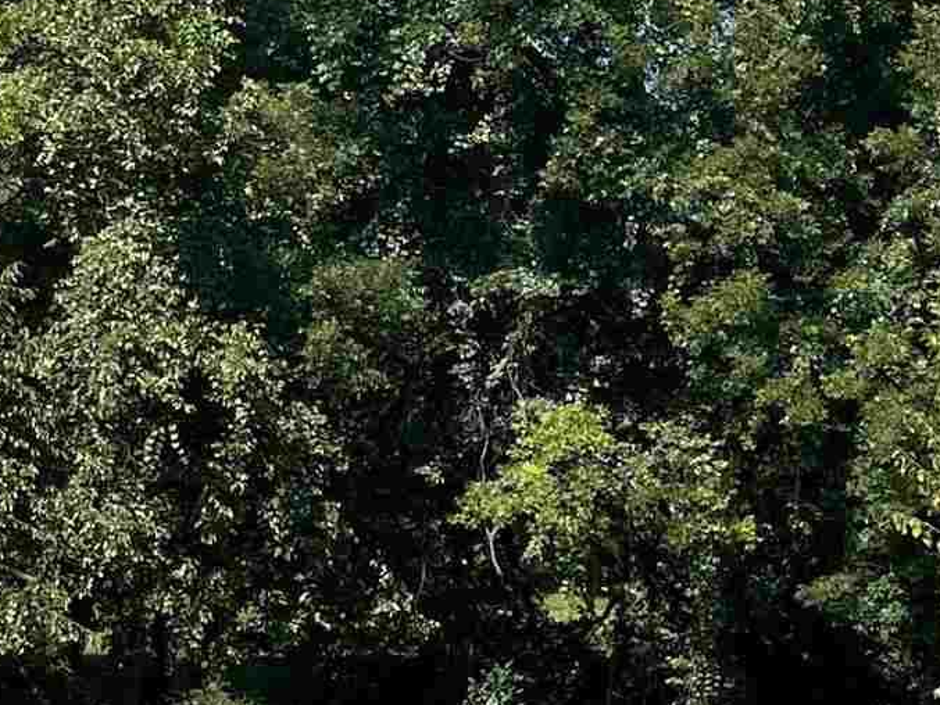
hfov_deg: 13.9
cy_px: 888
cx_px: 1912
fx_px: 3205
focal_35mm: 118
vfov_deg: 12.2
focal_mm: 5.1
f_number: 1.6
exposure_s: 1/2268
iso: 50
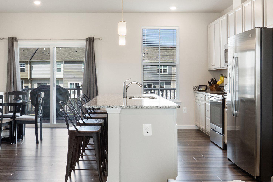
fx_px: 303
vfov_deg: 33.3
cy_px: 74
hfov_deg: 48.4
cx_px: 124
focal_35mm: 40
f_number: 10
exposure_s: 1/4
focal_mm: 19.5
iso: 400
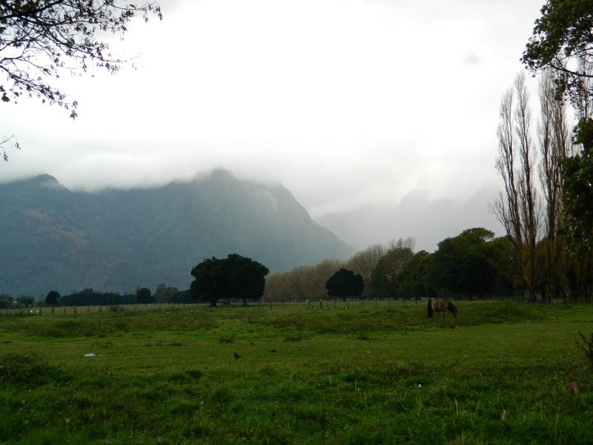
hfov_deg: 40.4
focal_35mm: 47
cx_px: 296
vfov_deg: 30.9
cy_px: 222
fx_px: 805
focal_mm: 8.4
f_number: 3.6
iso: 125
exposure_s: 1/30
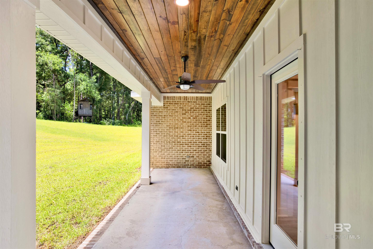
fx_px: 207
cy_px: 124
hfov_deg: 84.0
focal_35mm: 20
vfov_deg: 61.9
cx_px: 186
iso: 200
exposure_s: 1/20
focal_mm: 20
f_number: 11
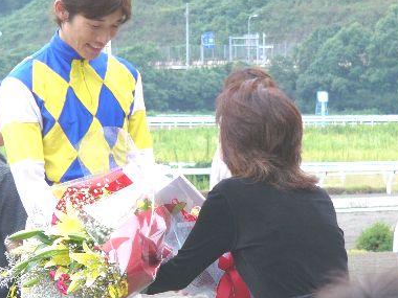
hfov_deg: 7.3
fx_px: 3116
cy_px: 115
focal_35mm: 271
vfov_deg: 5.5
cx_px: 178
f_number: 2.8
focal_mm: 26.8
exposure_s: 1/60
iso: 50
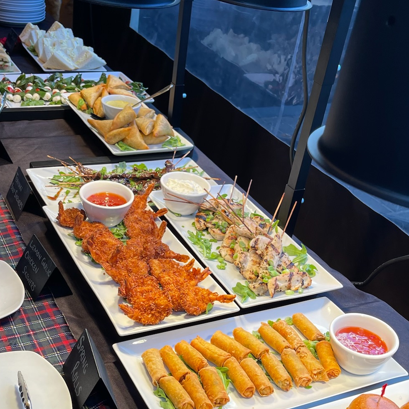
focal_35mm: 46
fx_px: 615
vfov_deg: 36.4
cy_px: 273
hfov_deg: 36.7
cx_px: 168
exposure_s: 1/337
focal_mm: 5.1
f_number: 1.6
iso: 32
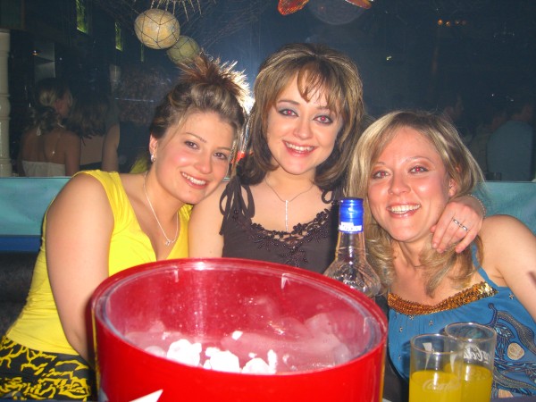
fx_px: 588
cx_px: 268
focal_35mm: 38
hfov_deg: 49.0
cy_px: 201
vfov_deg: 37.7
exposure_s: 1/60
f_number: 2.8
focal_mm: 7.9
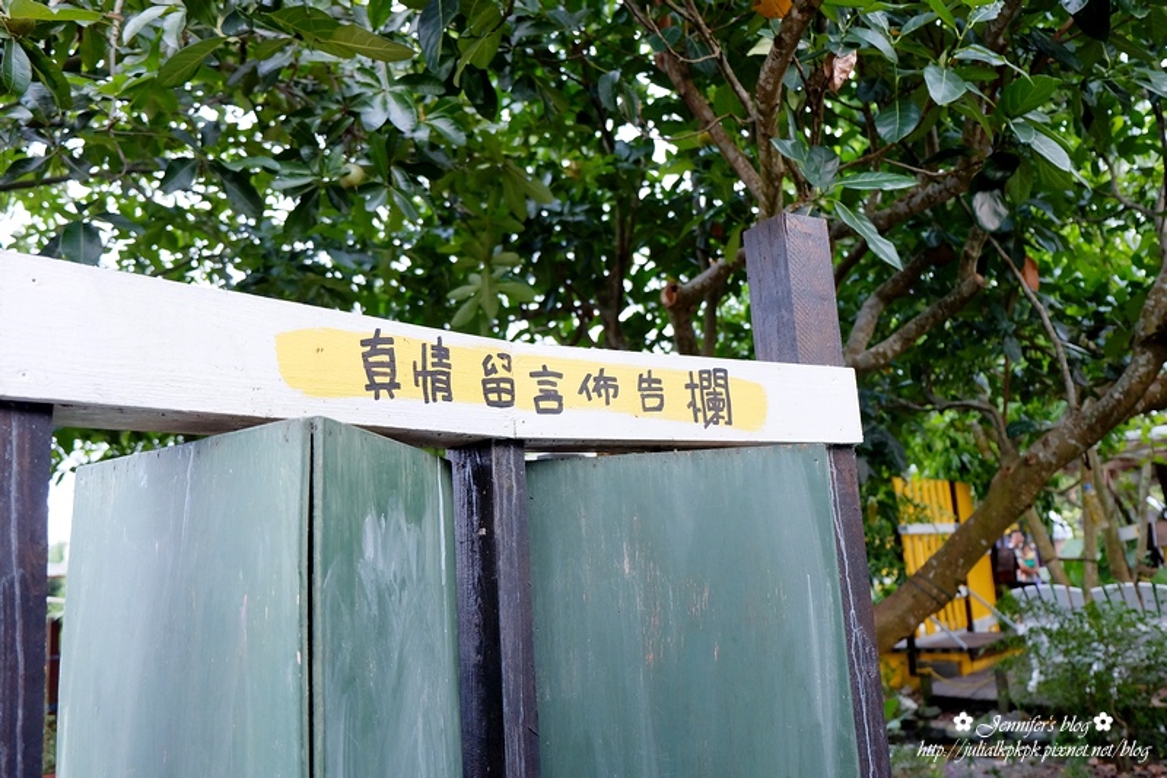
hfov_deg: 65.5
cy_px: 389
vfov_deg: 46.4
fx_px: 907
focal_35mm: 28
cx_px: 584
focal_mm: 18.8
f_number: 2.8
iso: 800
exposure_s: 1/52
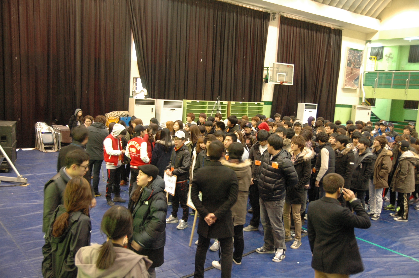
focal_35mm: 33
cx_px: 210
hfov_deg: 57.3
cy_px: 139
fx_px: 384
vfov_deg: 39.9
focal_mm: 22
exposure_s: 1/15
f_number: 2.8
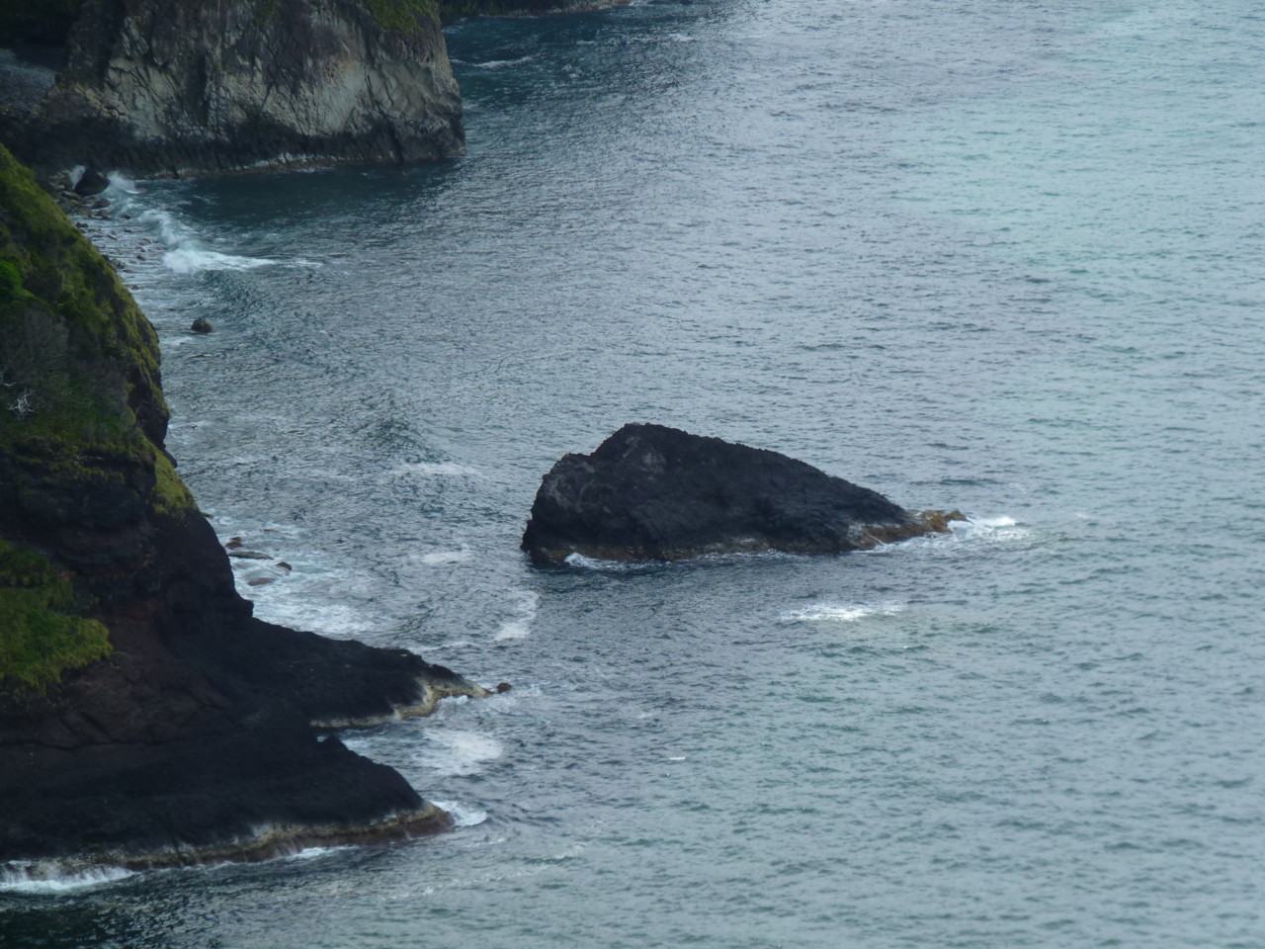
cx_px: 632
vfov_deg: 5.6
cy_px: 474
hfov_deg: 7.5
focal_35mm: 264
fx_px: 9648
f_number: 4.5
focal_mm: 47
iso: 80
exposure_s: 1/320
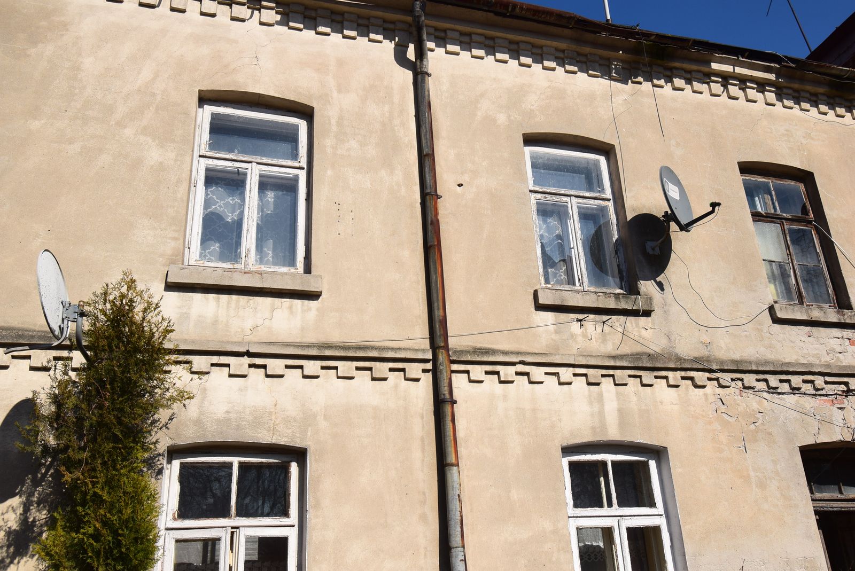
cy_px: 286
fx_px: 713
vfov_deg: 43.7
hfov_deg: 61.9
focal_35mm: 30
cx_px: 428
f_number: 11
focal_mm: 20
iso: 200
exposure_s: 1/500
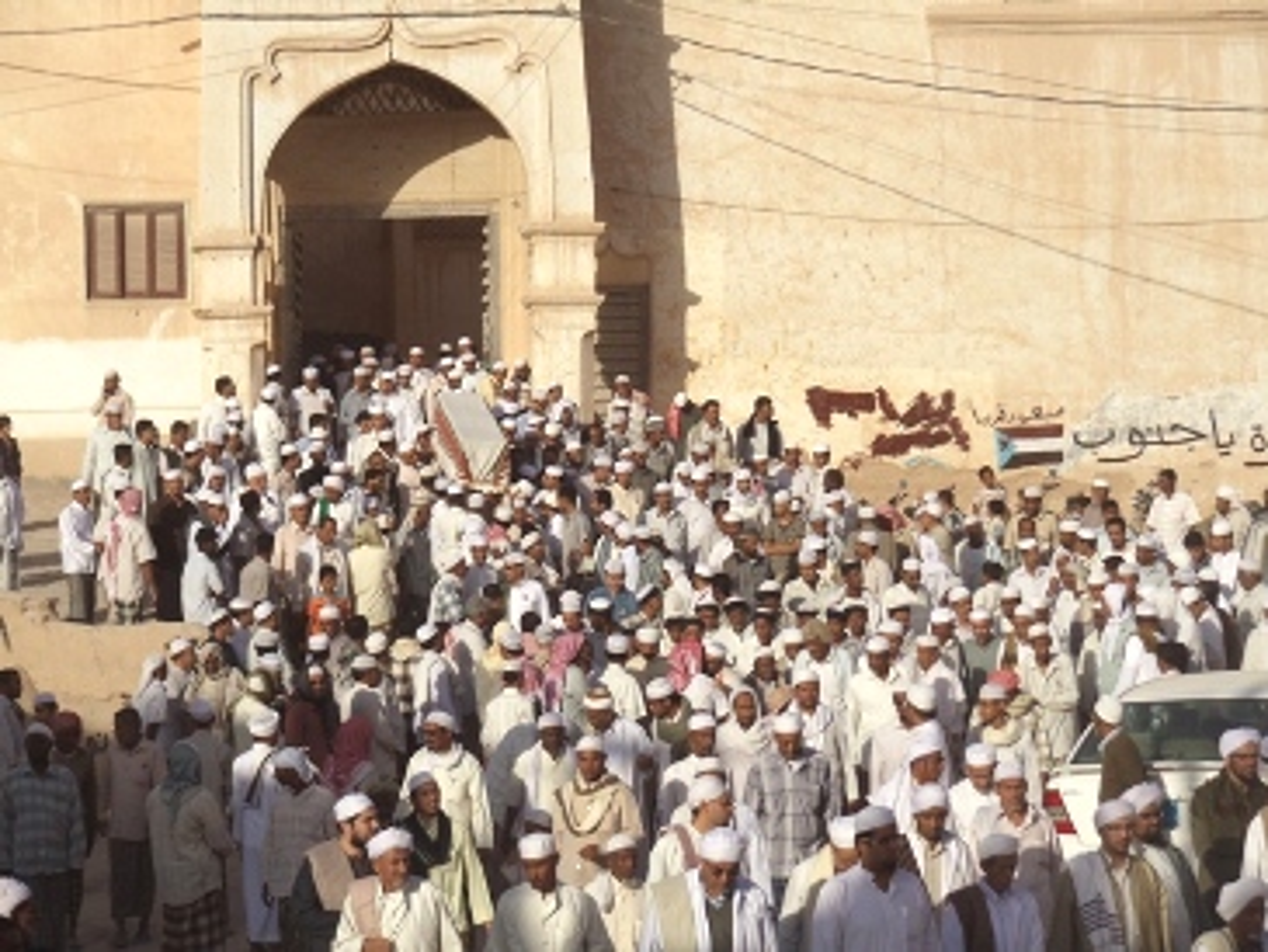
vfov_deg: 10.6
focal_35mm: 140
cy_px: 476
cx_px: 634
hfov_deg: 14.1
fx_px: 5130
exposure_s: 1/400
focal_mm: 19.11
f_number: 10
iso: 100
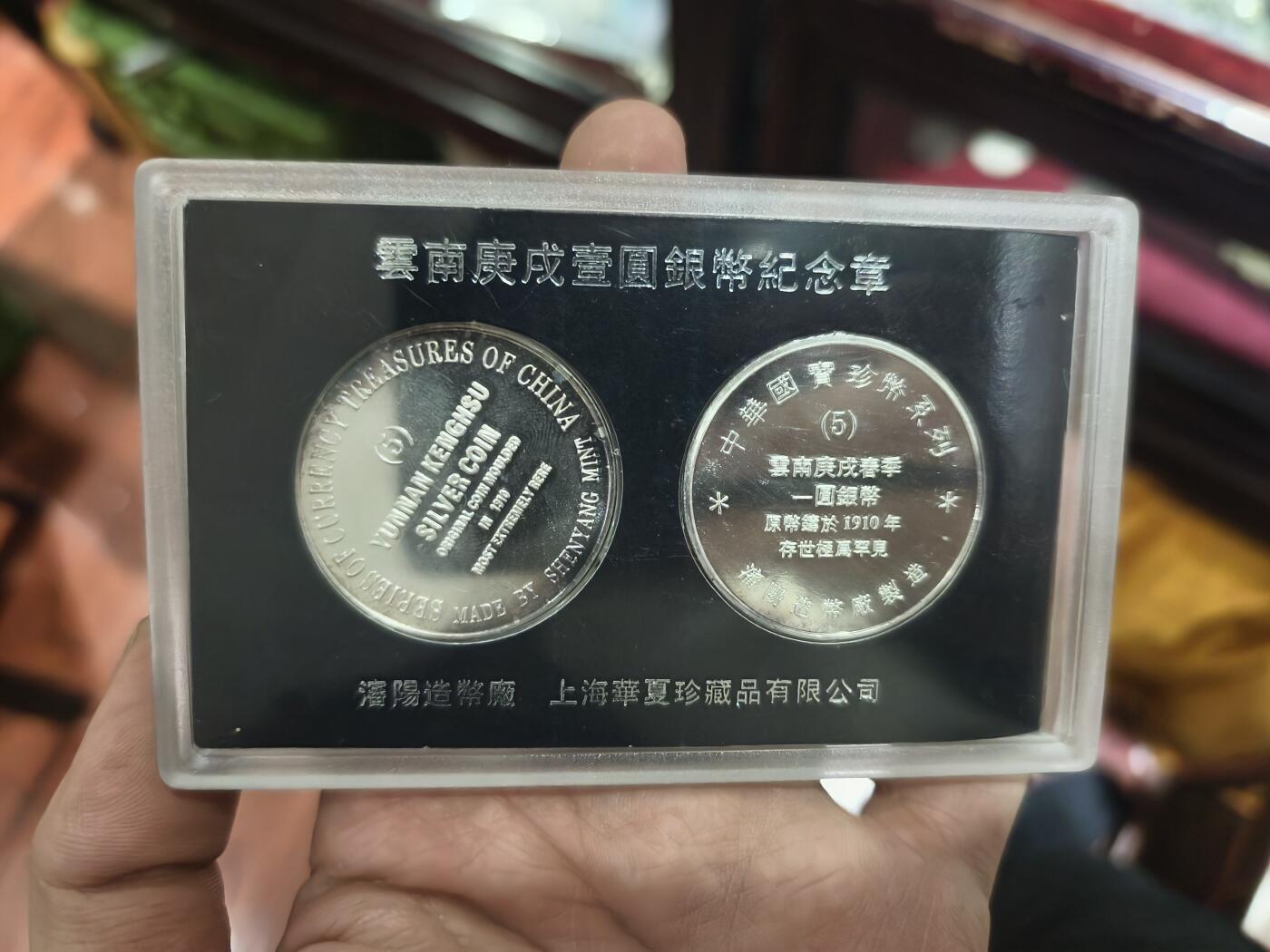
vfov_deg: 58.9
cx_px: 635
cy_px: 476
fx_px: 844
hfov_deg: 73.9
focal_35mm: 23
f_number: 1.57
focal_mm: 5.6
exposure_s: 1/504
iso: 8248
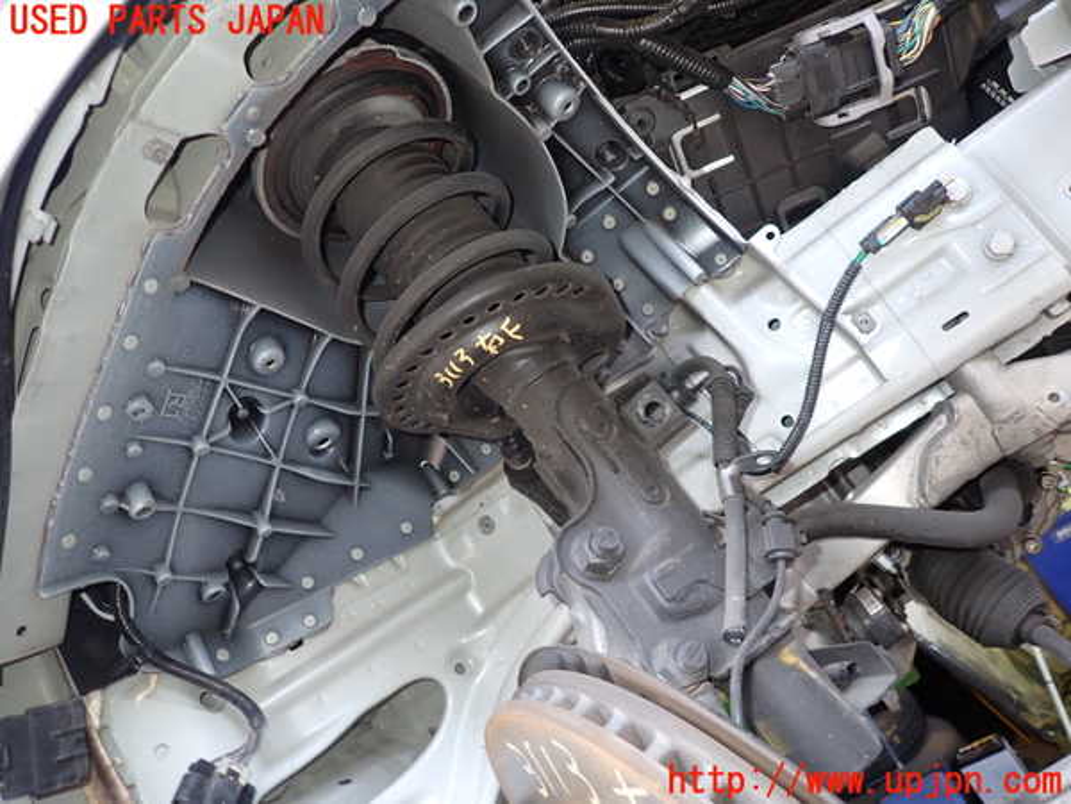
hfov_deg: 69.4
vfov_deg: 54.9
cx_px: 536
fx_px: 773
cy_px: 402
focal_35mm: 25
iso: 200
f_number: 2
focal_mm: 4.5
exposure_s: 1/30
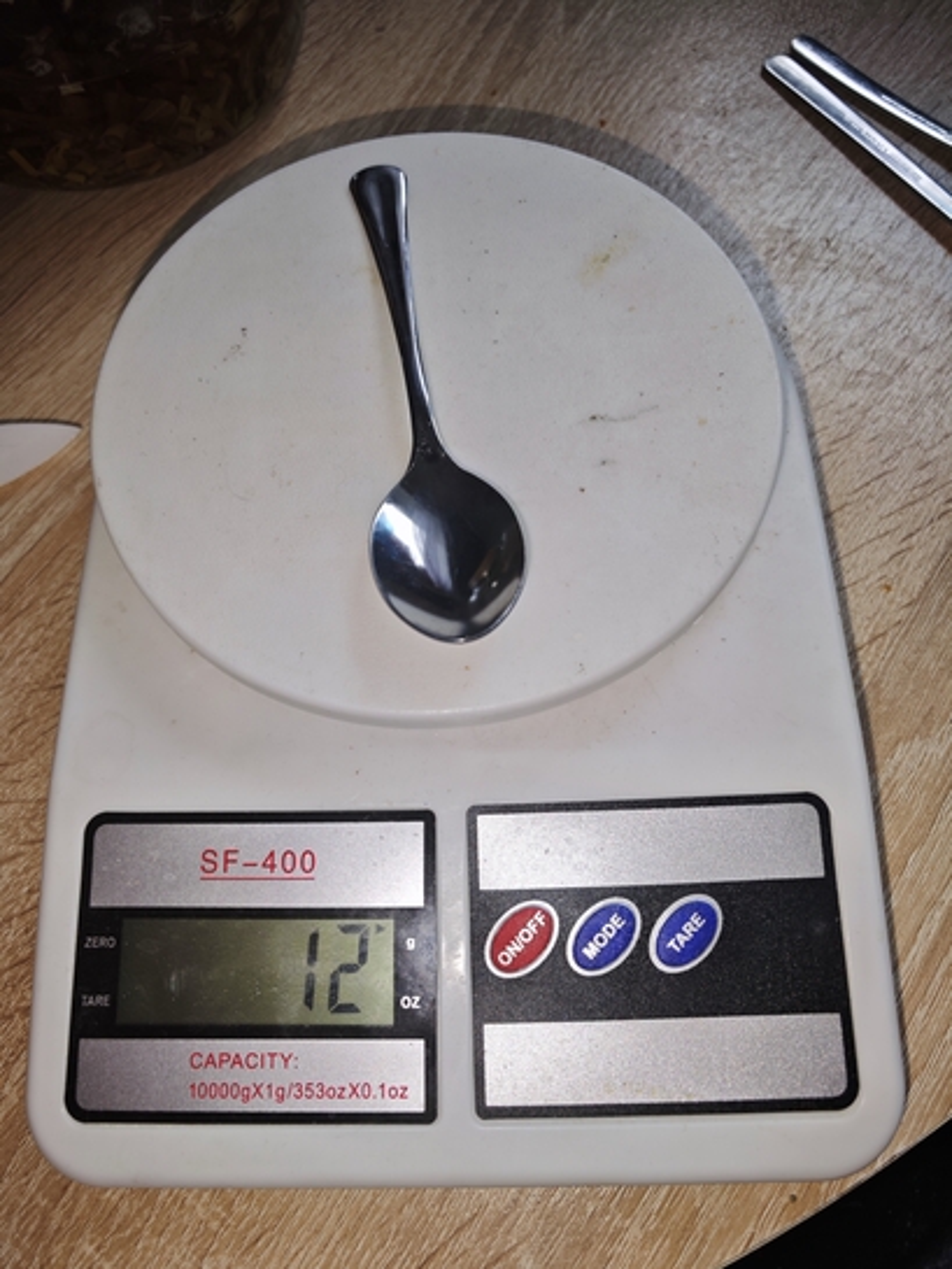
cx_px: 476
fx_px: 843
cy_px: 634
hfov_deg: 58.9
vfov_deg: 73.9
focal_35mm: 23
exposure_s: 1/100
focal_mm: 8.72
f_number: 2.8
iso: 50
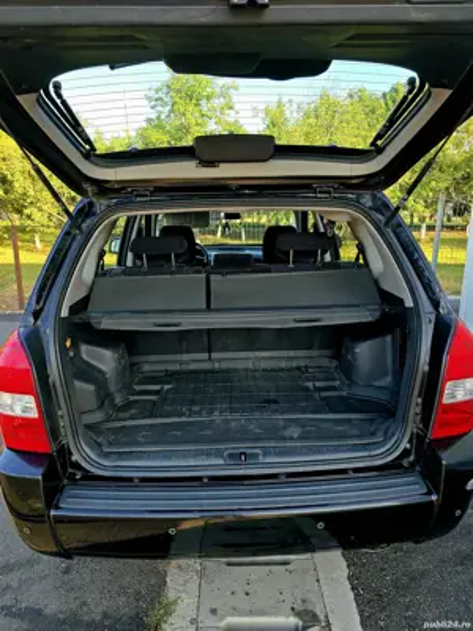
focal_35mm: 23
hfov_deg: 58.9
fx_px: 419
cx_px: 236
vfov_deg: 73.9
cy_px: 316
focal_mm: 6.3
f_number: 1.7
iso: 32
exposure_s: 1/182
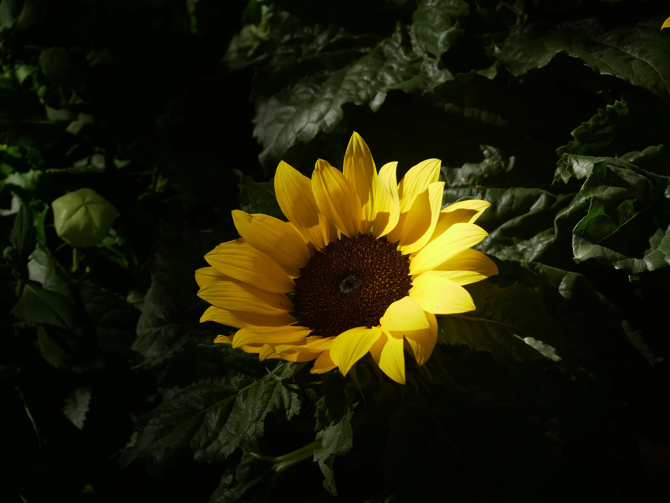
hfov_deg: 16.4
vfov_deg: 12.4
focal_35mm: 120
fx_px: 2324
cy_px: 252
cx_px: 335
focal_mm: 60
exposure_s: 1/160
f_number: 5.6
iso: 200
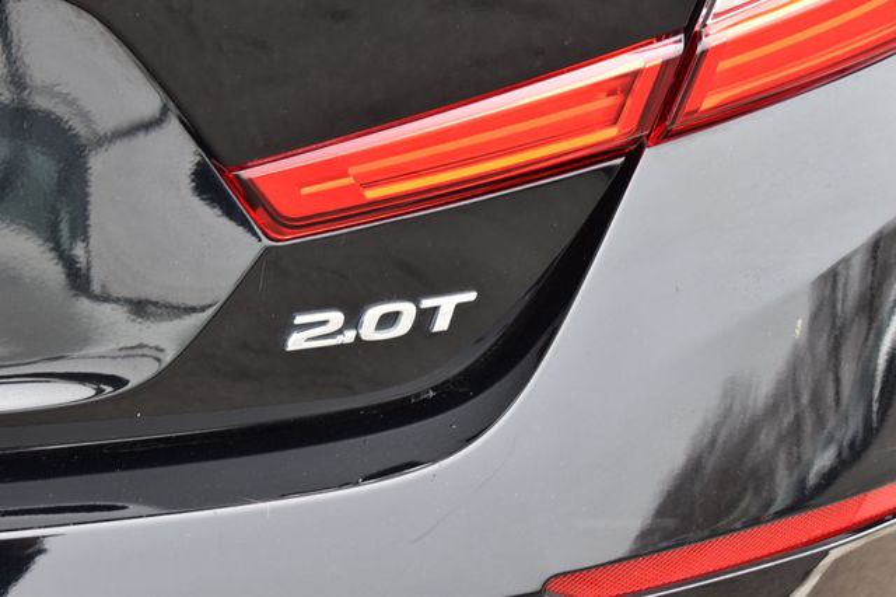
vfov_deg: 16.5
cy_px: 298
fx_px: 2052
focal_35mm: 82
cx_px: 448
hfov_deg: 24.6
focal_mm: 55
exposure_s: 1/25
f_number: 7.1
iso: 400
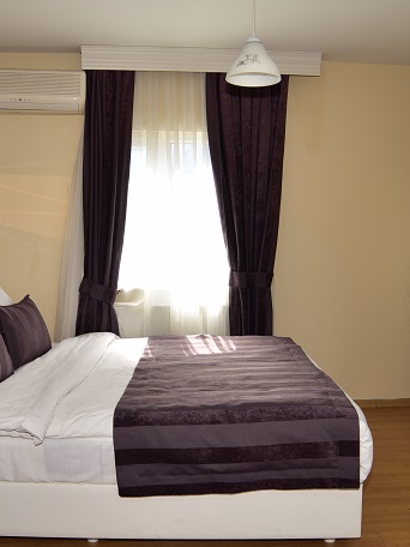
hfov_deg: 37.7
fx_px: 600
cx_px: 186
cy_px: 292
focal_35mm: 38
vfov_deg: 48.9
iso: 100
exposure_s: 1/50
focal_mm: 18
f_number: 4.5
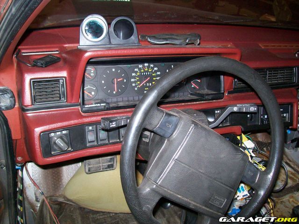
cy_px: 112
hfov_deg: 51.4
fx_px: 311
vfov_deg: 39.7
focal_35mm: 36
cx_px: 150
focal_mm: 6
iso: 200
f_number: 2.7
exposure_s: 1/64
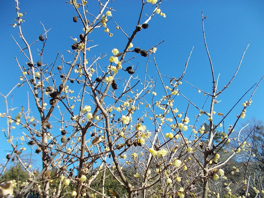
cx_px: 132
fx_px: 198
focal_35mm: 26
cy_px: 99
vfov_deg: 53.1
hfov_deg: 67.3
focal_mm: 4.6
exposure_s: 1/100
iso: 80
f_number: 8
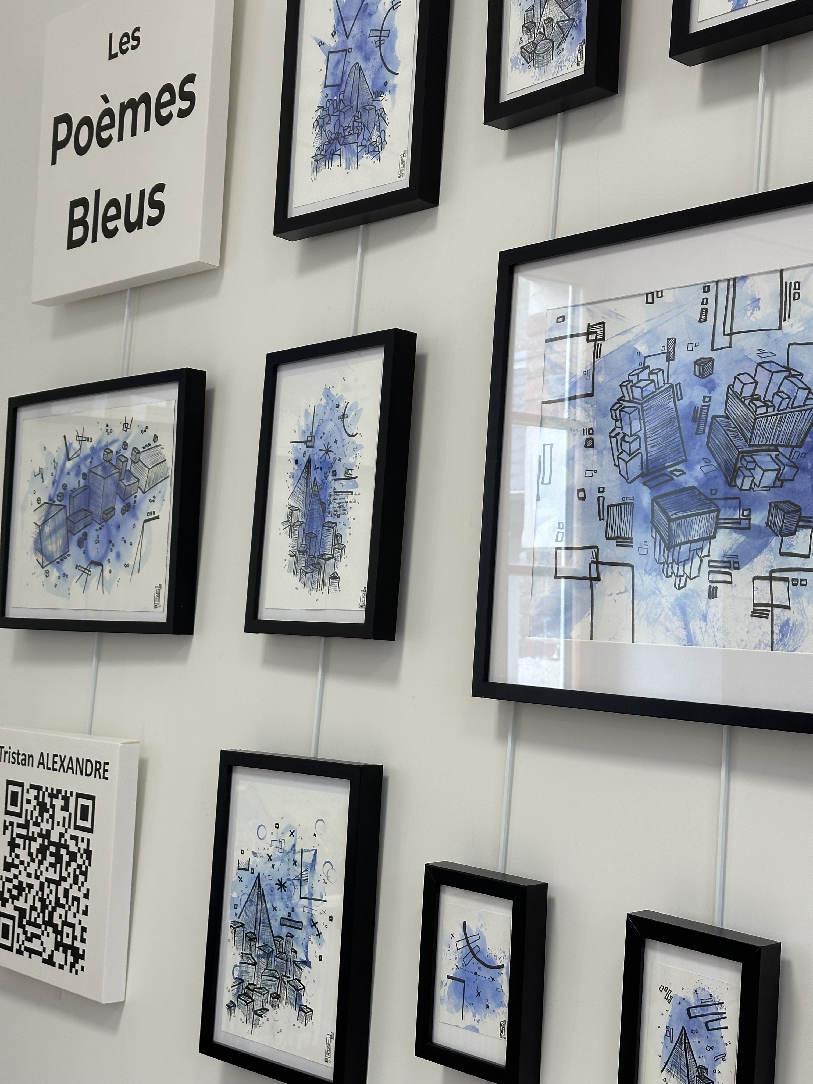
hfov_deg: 30.3
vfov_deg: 39.7
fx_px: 1503
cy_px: 542
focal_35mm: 48
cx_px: 406
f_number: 1.78
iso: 80
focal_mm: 6.86
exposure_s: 1/100
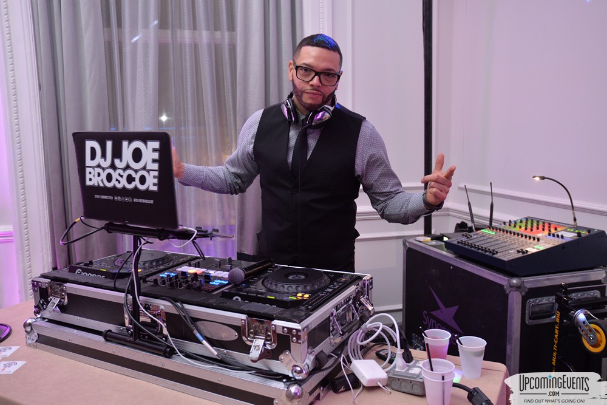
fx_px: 506
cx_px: 304
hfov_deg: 61.9
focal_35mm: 30
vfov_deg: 43.6
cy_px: 202
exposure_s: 1/50
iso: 2000
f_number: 4
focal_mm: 30
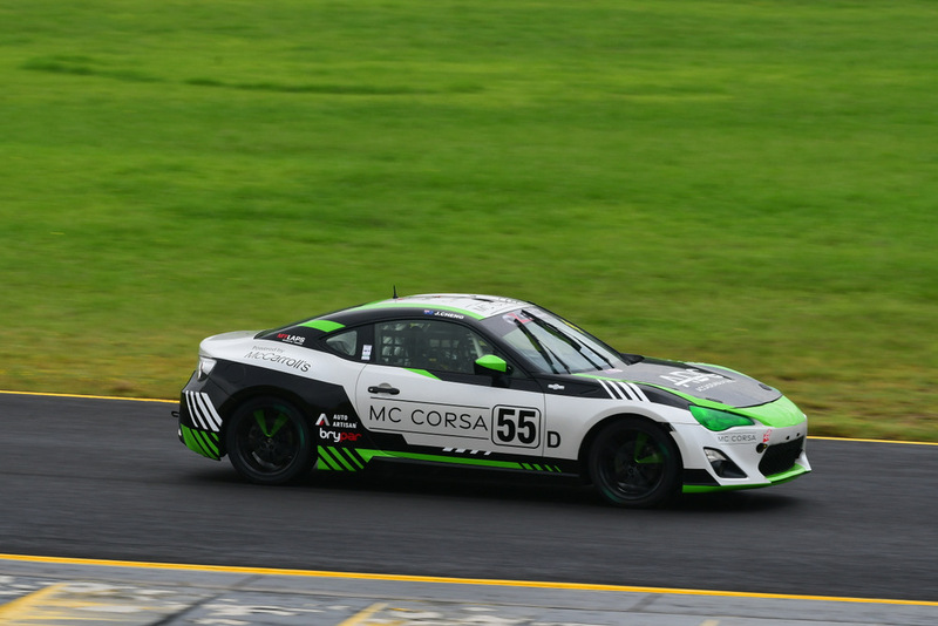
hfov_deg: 6.9
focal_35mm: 300
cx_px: 469
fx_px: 7819
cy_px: 313
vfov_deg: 4.6
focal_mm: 200
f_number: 11
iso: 320
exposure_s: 1/250
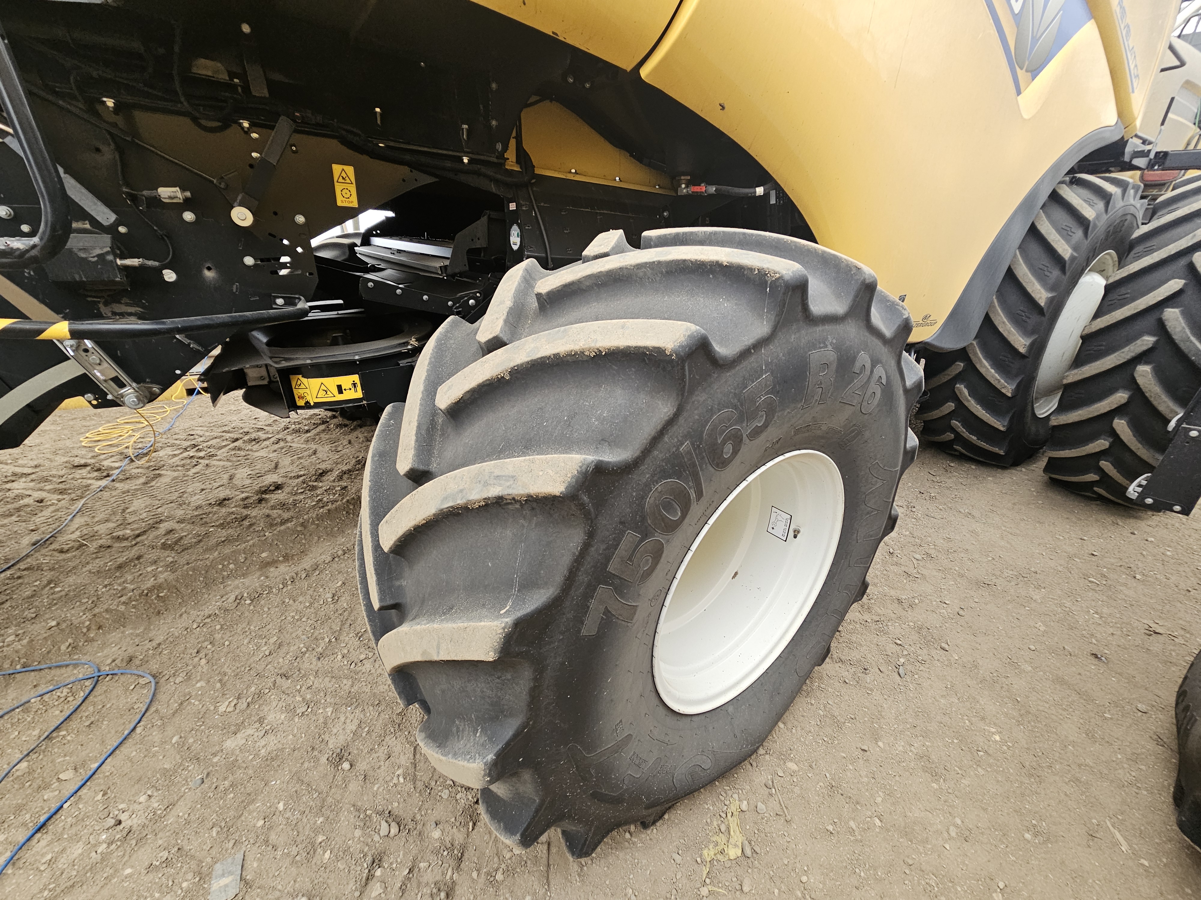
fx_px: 451
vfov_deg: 89.9
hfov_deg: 106.2
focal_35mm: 13
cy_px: 450
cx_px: 600
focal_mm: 2.2
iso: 250
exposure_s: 1/77
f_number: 2.2
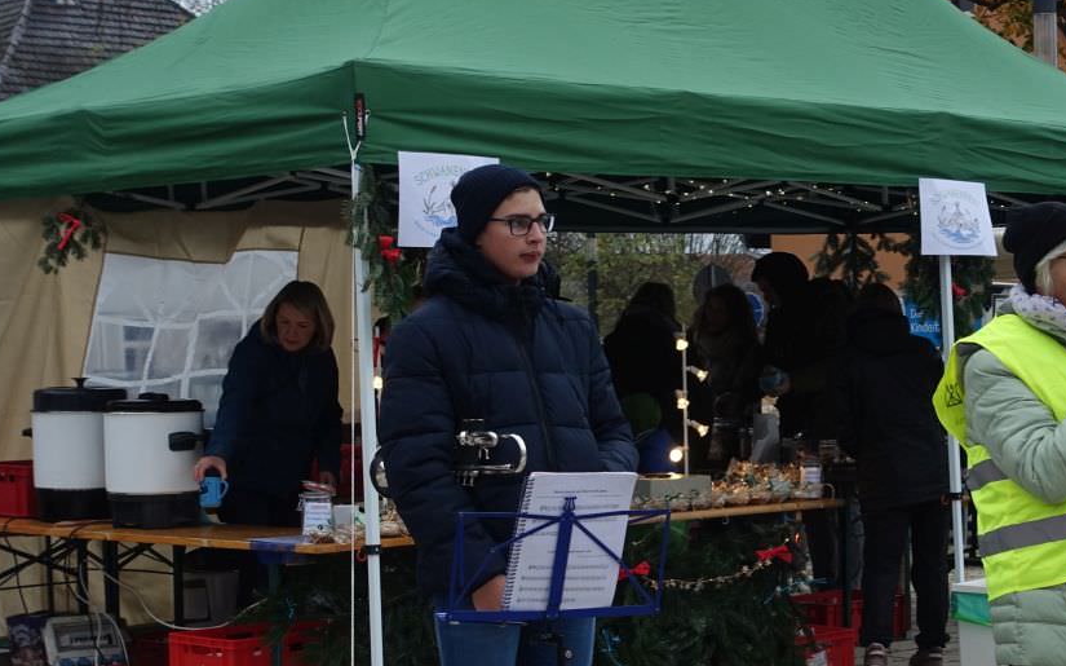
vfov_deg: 14.9
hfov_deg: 23.6
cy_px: 488
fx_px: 2527
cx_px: 795
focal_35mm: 87
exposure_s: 1/250
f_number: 2.8
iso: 125
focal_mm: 16.17
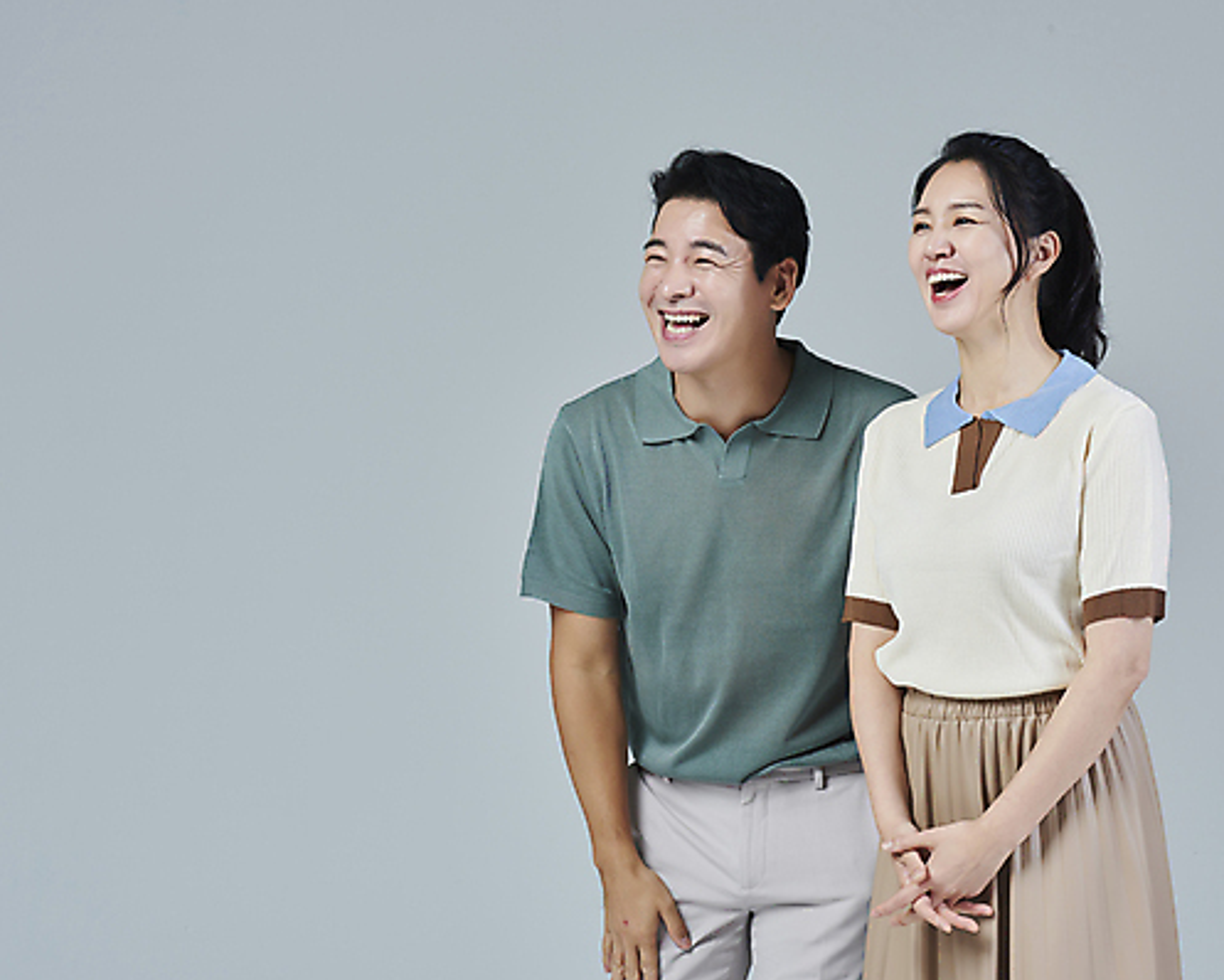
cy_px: 490
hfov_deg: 17.3
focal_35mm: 111
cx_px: 495
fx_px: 4023
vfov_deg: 13.9
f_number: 14
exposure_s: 1/125
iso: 100
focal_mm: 98
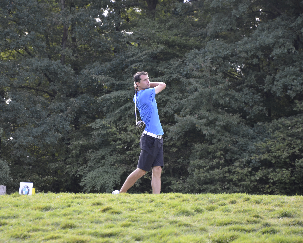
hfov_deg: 10.8
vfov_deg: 8.7
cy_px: 121
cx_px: 126
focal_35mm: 179
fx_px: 1601
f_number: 5.6
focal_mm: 105
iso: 280
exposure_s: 1/125
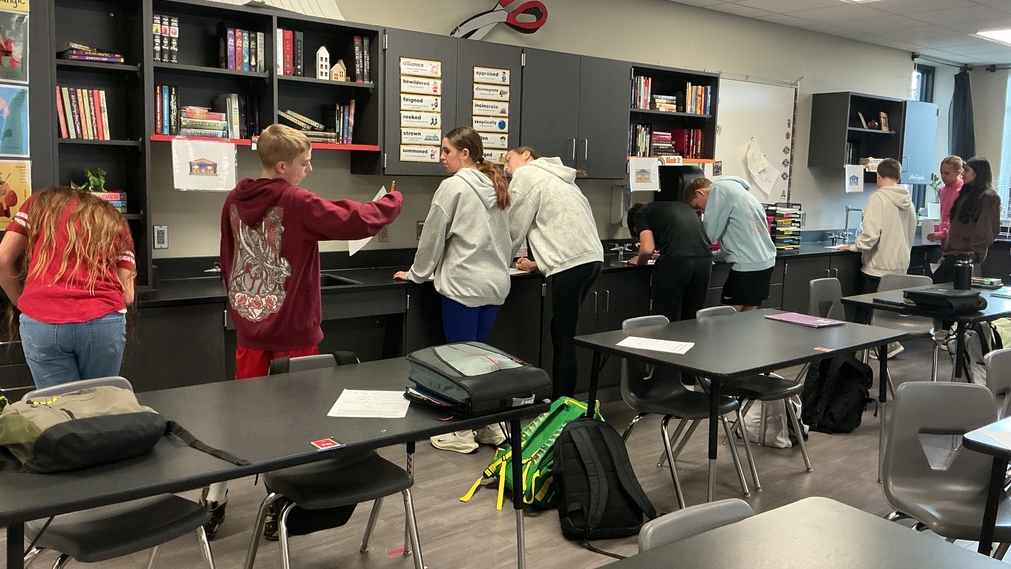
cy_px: 265
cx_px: 502
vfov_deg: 36.7
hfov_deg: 61.0
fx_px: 858
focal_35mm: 32
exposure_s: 1/60
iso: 125
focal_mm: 3
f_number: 1.8
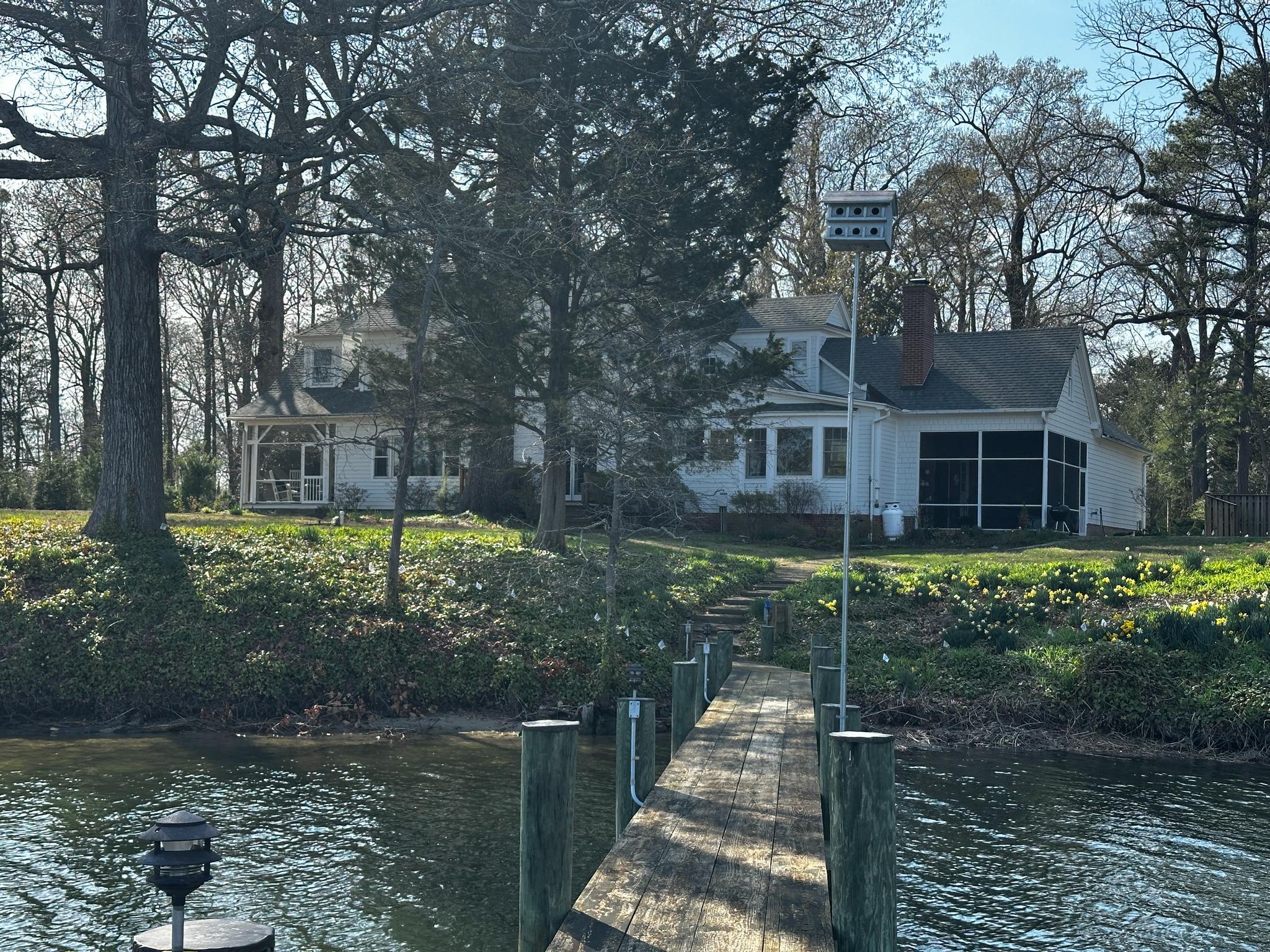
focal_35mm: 48
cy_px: 476
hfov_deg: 39.7
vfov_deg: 30.3
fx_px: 1761
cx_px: 635
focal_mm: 6.86
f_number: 1.78
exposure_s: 1/1323
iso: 64
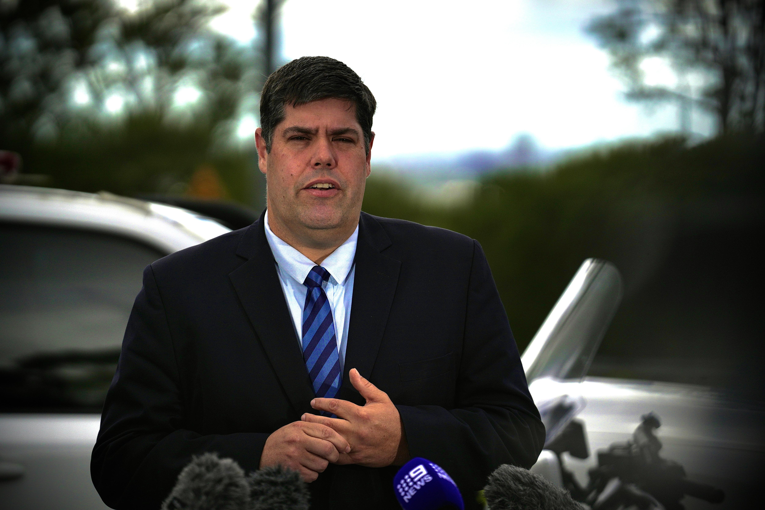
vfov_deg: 8.2
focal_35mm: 167
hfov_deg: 12.3
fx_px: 3548
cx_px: 382
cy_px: 255
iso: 125
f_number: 2.8
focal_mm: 167
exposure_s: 1/8000
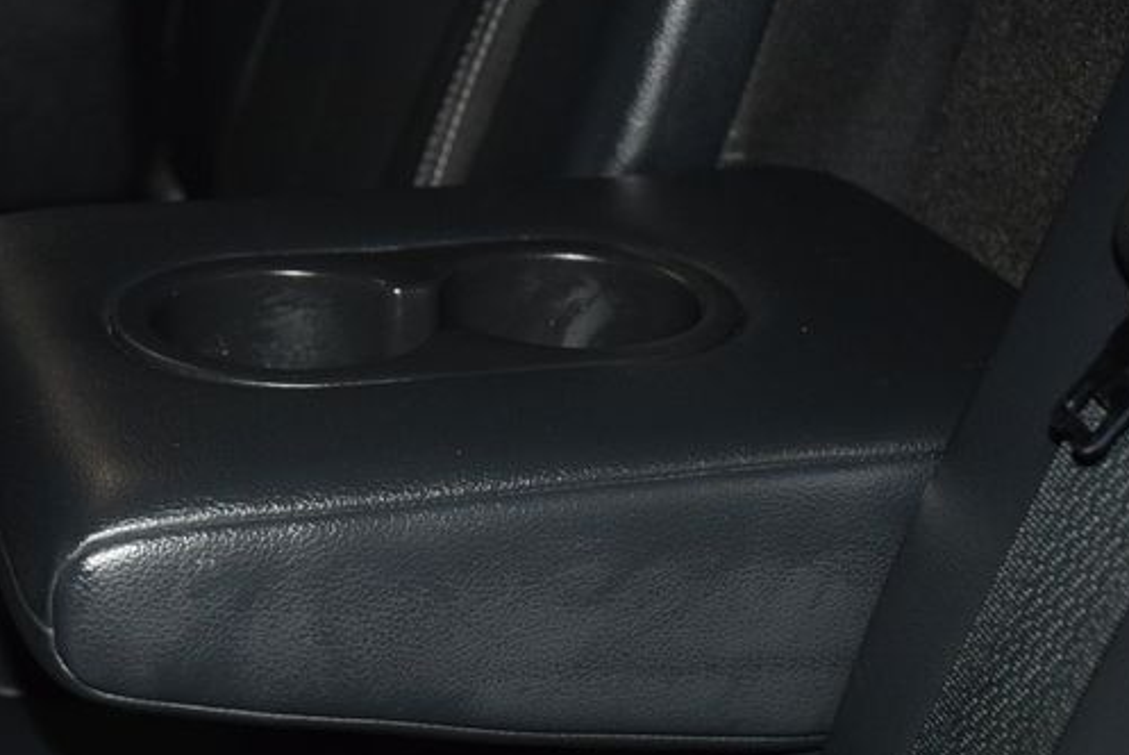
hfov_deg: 23.8
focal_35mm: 85
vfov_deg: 16.1
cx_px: 434
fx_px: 2667
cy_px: 456
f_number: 4.2
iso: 3200
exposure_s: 1/125
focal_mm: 44
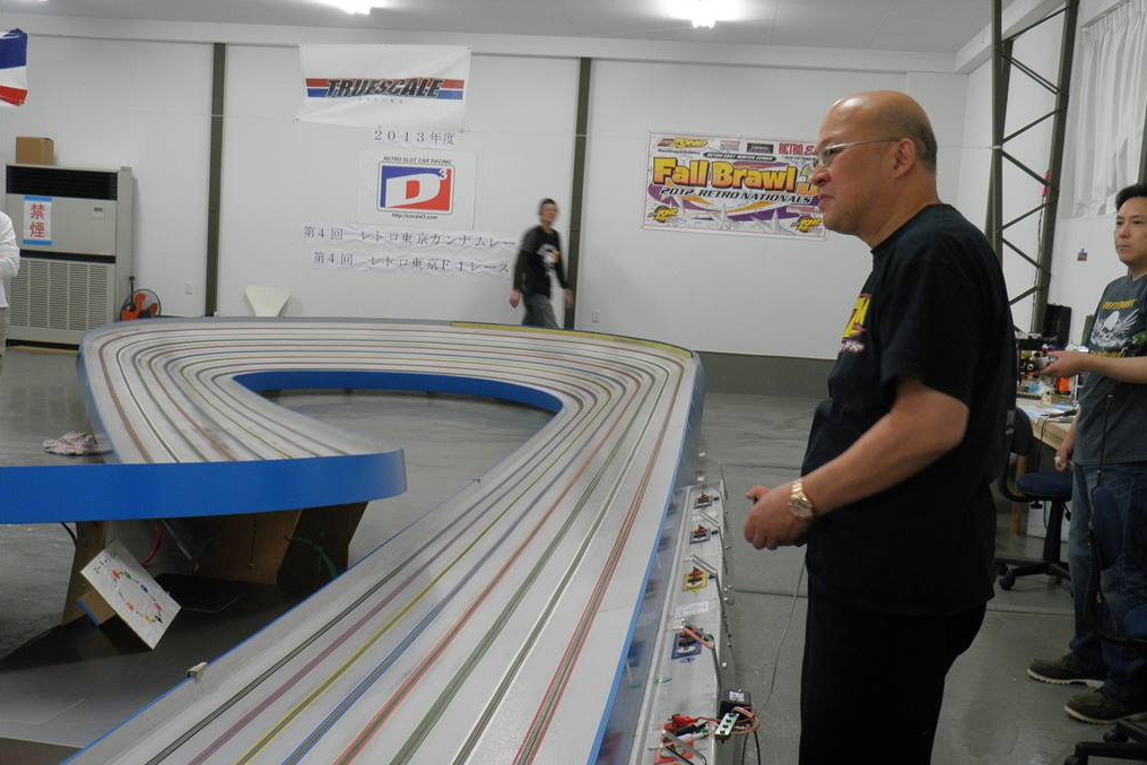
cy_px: 412
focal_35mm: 43
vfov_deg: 31.2
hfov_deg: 45.4
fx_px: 1370
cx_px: 573
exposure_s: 1/20
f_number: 3.9
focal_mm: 7.3
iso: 200
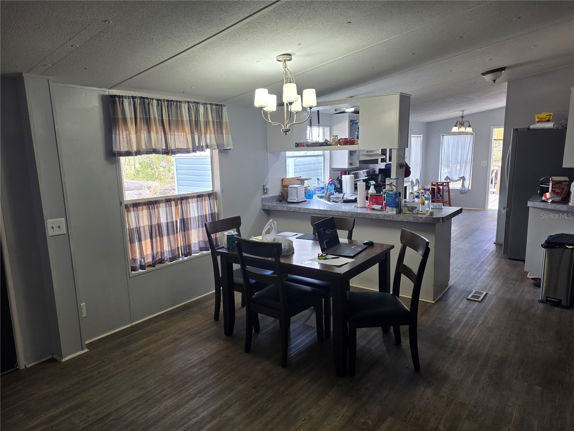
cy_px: 216
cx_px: 287
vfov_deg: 58.9
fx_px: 381
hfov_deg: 73.9
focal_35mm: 23
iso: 80
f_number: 1.7
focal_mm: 6.25
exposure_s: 1/120
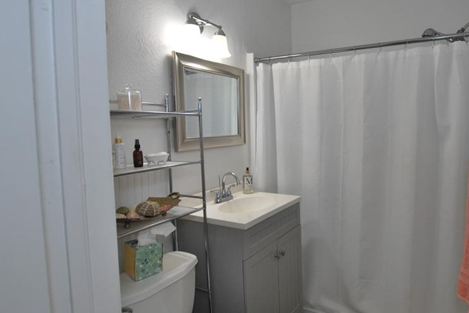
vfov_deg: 55.7
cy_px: 145
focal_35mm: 23
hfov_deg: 75.9
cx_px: 283
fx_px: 296
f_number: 4.5
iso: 200
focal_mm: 11
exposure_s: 1/80
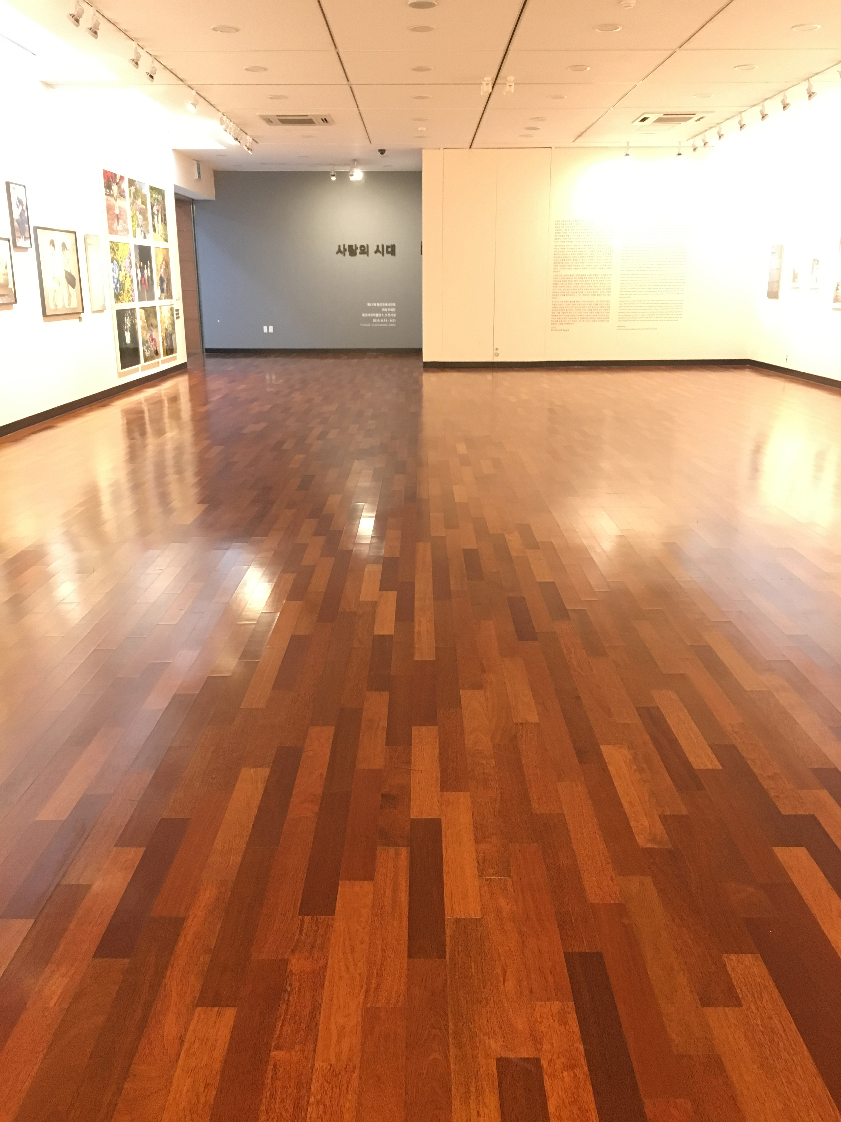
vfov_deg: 61.7
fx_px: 939
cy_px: 561
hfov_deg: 48.2
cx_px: 420
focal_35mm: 29
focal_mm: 4.15
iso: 200
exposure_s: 1/17
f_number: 2.2
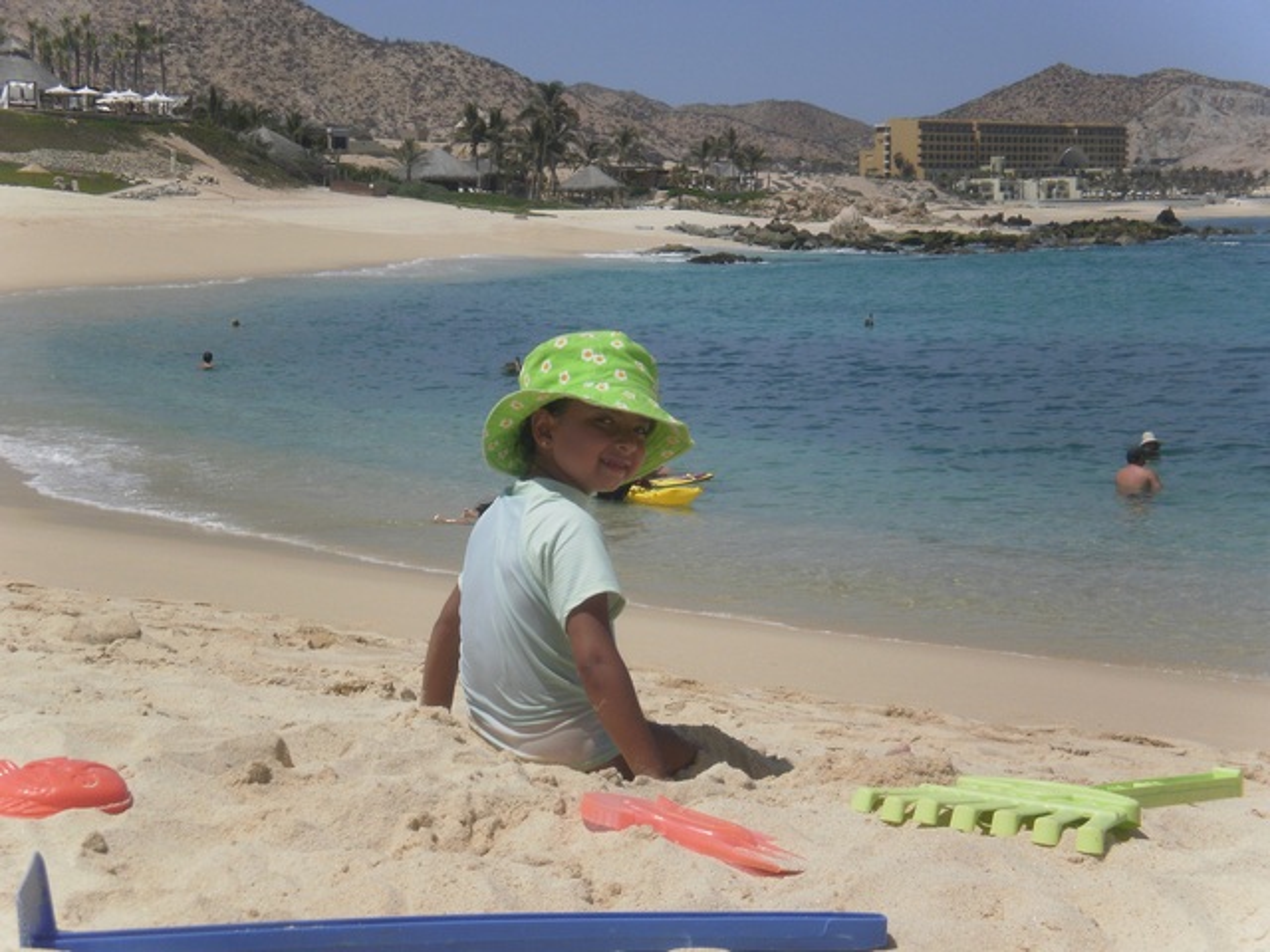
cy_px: 476
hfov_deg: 30.3
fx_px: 2348
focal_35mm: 64
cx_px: 635
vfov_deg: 22.9
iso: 100
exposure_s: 1/250
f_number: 13
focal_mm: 11.3
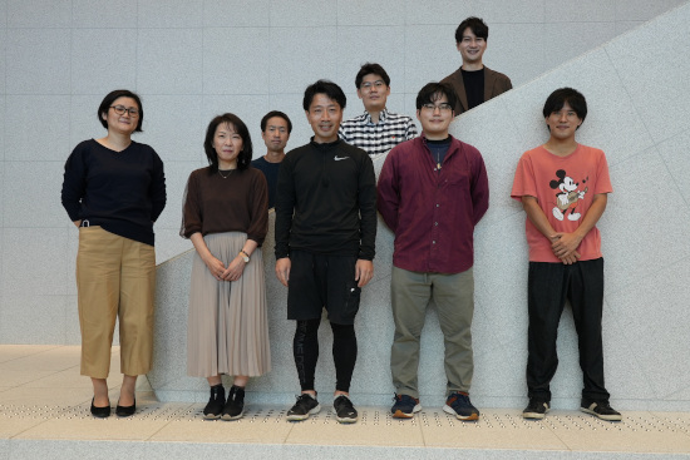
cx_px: 345
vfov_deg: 38.9
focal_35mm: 34
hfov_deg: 55.8
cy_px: 230
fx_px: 652
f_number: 6.3
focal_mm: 34
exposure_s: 1/125
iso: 1600
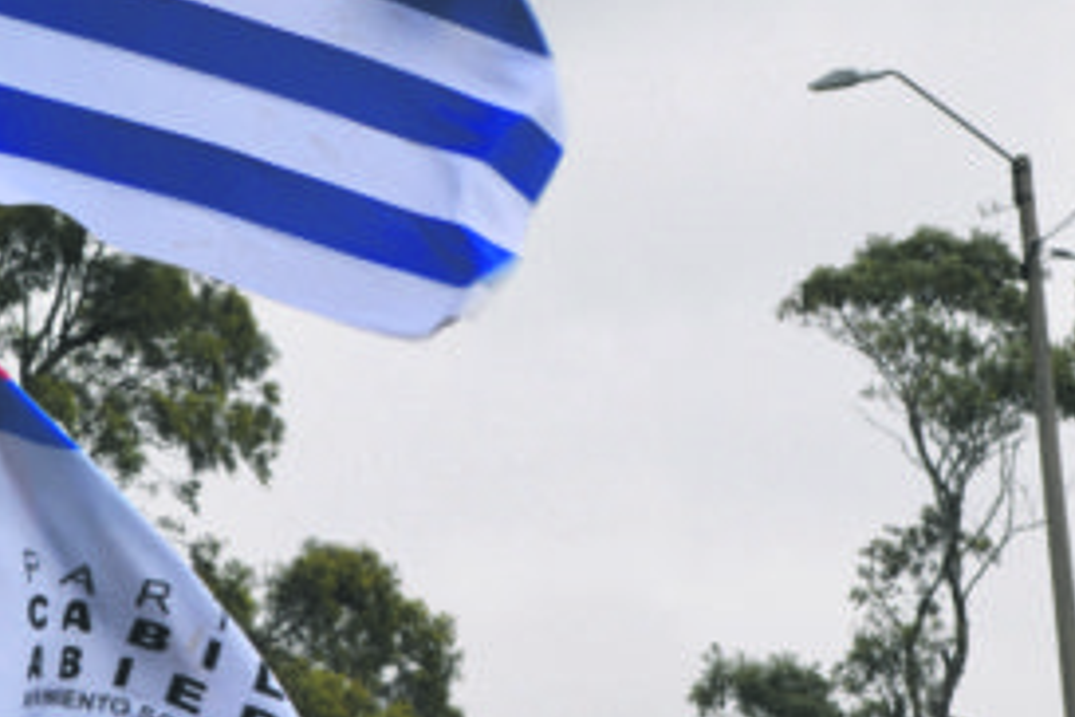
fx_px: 4180
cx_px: 520
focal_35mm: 140
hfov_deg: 14.7
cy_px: 429
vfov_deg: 9.8
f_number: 8
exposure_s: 1/250
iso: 100
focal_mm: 34
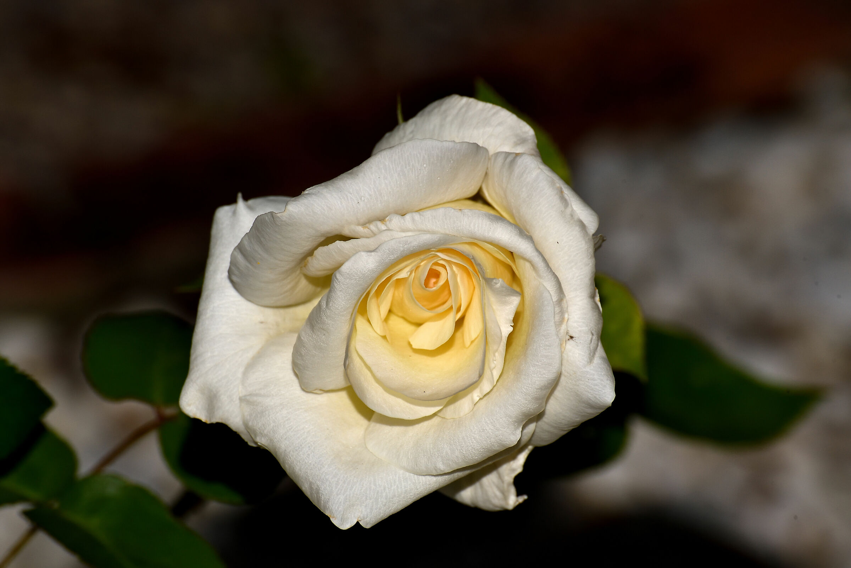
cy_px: 284
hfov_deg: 6.9
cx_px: 426
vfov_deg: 4.6
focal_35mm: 300
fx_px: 7094
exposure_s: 1/400
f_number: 14
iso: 200
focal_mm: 300
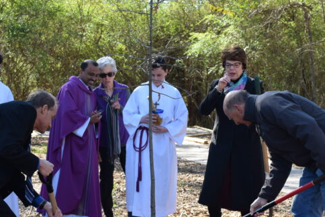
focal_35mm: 74
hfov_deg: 27.4
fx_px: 666
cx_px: 141
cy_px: 148
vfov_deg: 18.4
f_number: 6.3
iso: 400
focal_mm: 31
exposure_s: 1/160
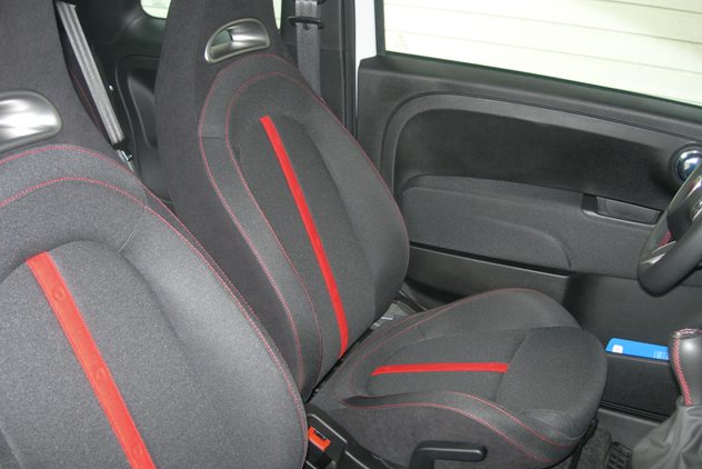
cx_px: 348
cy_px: 249
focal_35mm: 40
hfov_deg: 48.4
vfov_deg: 33.4
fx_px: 780
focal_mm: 7.8
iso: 83
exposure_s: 1/60.1
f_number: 2.8
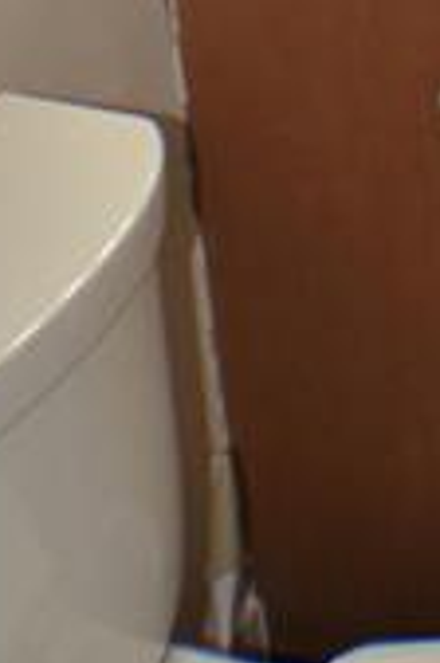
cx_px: 691
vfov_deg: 12.2
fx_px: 3019
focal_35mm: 164
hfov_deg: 8.1
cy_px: -204
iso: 220
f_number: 4
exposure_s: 1/125
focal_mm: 24
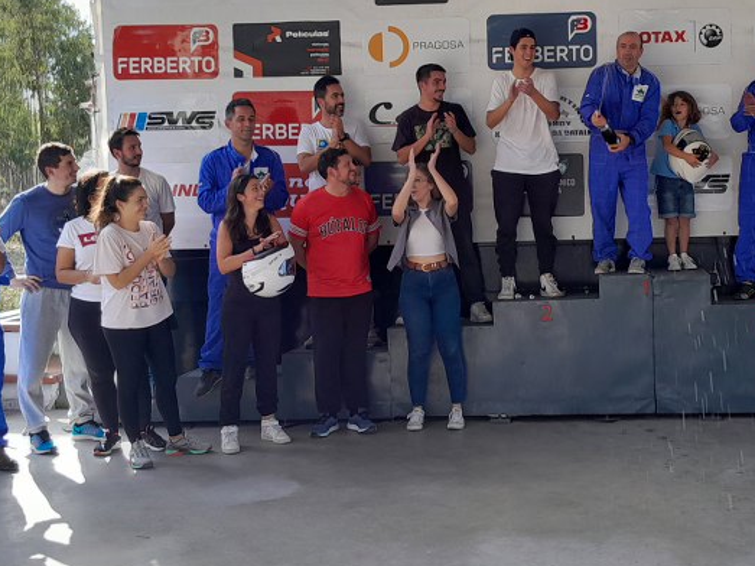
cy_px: 205
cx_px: 522
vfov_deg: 27.4
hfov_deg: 35.7
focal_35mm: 53
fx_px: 1156
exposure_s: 1/100
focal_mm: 3.98
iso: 40
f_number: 1.8
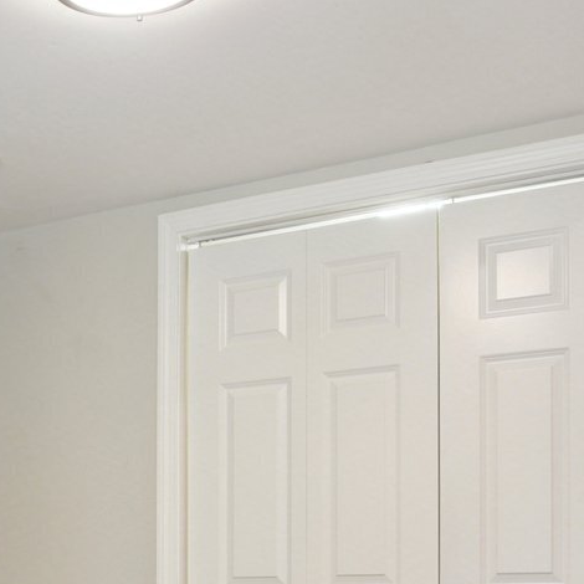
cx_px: 7
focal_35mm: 63
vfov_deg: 25.5
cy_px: 627
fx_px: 1202
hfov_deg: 26.0
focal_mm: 17
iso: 400
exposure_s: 1/8
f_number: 11
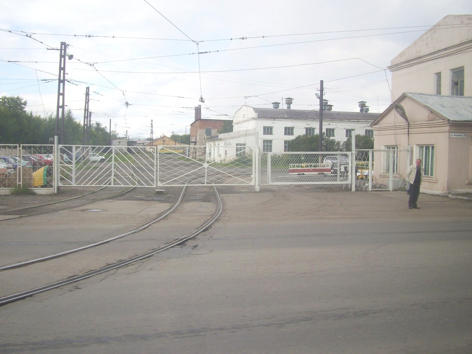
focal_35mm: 34
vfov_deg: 41.8
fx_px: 464
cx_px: 236
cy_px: 177
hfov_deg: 54.0
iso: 80
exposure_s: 1/125
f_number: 5.6
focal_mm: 5.7
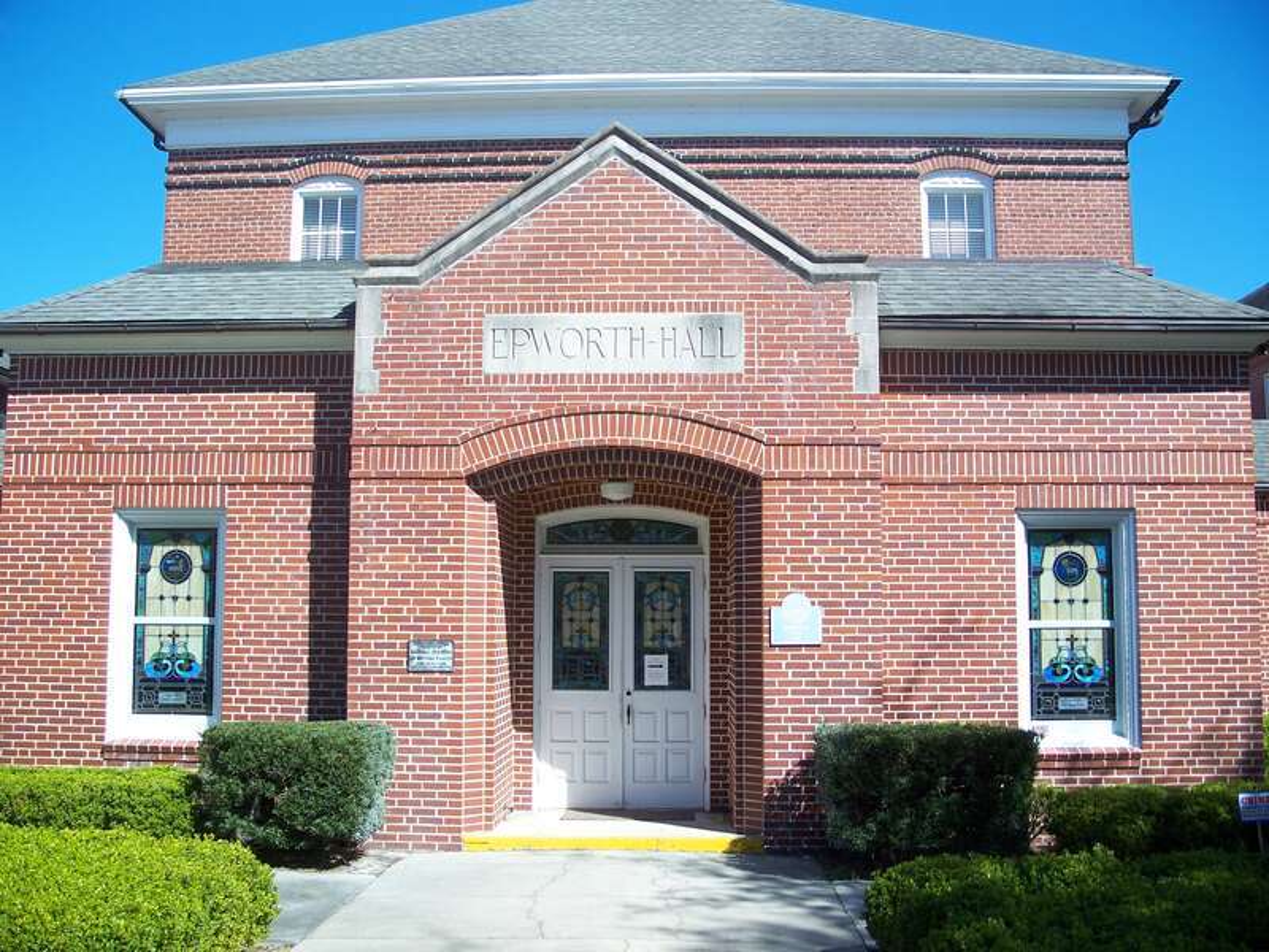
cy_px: 476
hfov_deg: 50.1
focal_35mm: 37
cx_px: 634
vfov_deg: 38.7
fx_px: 1356
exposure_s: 1/500
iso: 64
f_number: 2.8
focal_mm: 7.8
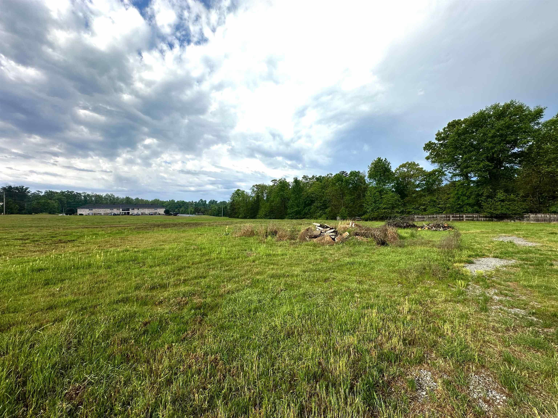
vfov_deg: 85.7
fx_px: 226
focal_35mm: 14
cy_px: 209
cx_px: 279
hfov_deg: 102.1
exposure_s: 1/1770
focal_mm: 2.22
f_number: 2.2
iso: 40
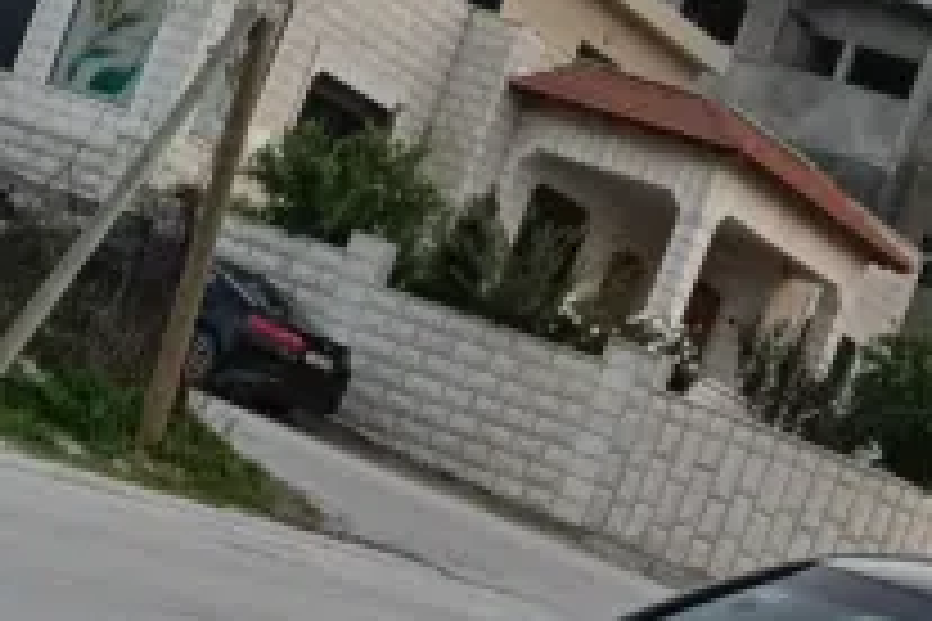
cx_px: 937
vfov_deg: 11.6
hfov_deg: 17.2
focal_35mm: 116
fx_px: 3003
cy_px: 711
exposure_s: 1/99.9
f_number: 1.7
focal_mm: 5.25
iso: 53
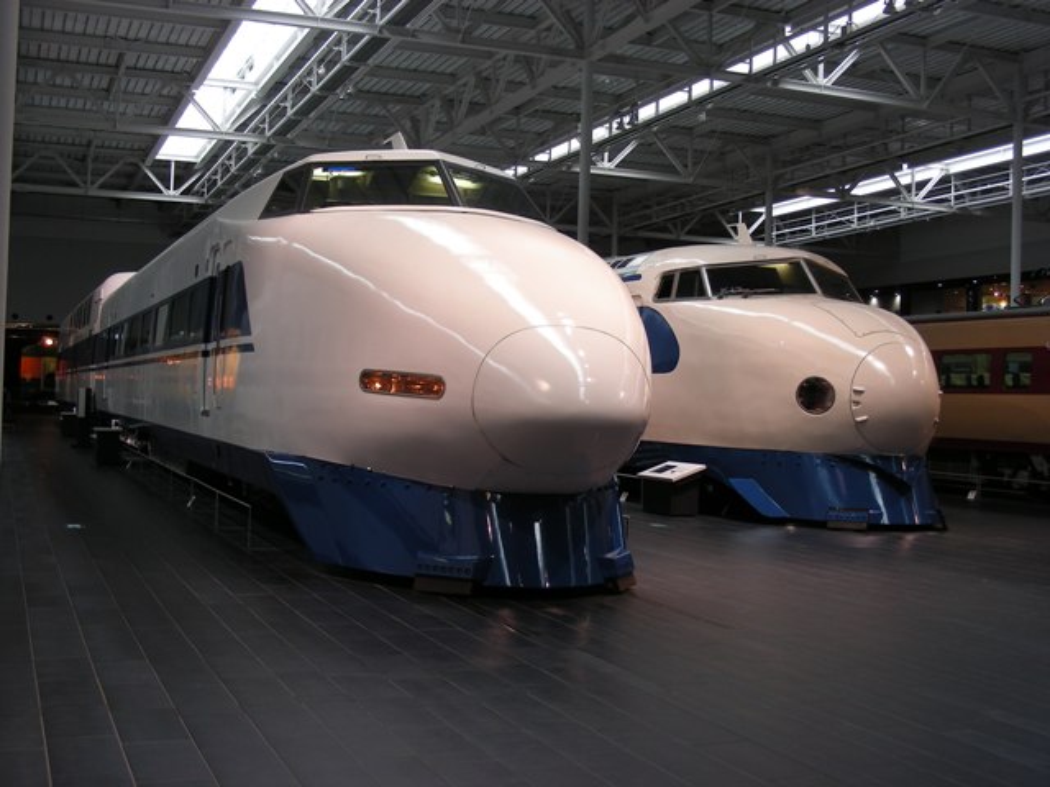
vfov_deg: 32.9
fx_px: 1335
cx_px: 525
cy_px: 394
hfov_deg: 42.9
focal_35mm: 44
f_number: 3.5
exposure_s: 1/30.5
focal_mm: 7.4
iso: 50
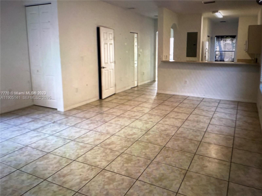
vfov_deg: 56.8
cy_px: 98
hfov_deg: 71.6
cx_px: 131
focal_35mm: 24
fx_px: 182
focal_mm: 2.22
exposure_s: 1/120
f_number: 2.2
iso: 200
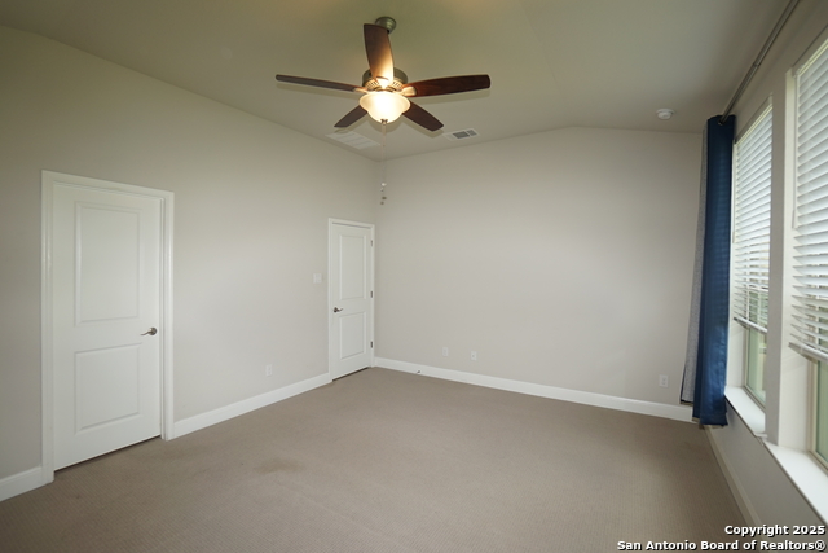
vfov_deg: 77.4
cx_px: 414
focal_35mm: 15
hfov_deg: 100.4
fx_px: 345
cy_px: 276
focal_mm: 10
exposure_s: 1/60
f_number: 4
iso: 100
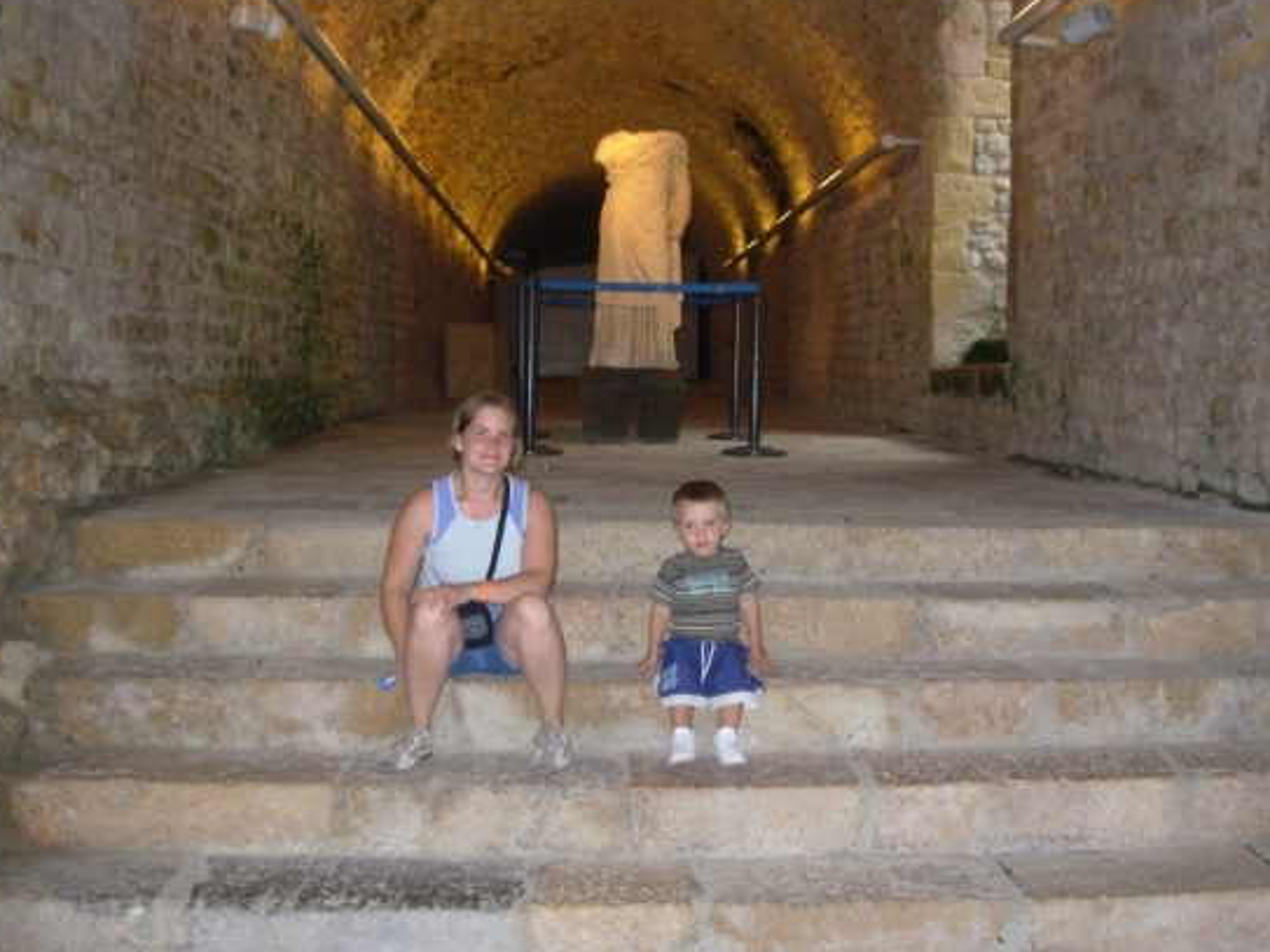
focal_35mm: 42
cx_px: 667
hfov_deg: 44.8
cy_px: 512
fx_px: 1541
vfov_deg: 34.3
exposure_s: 1/117
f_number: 2.9
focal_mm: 6.3
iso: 183
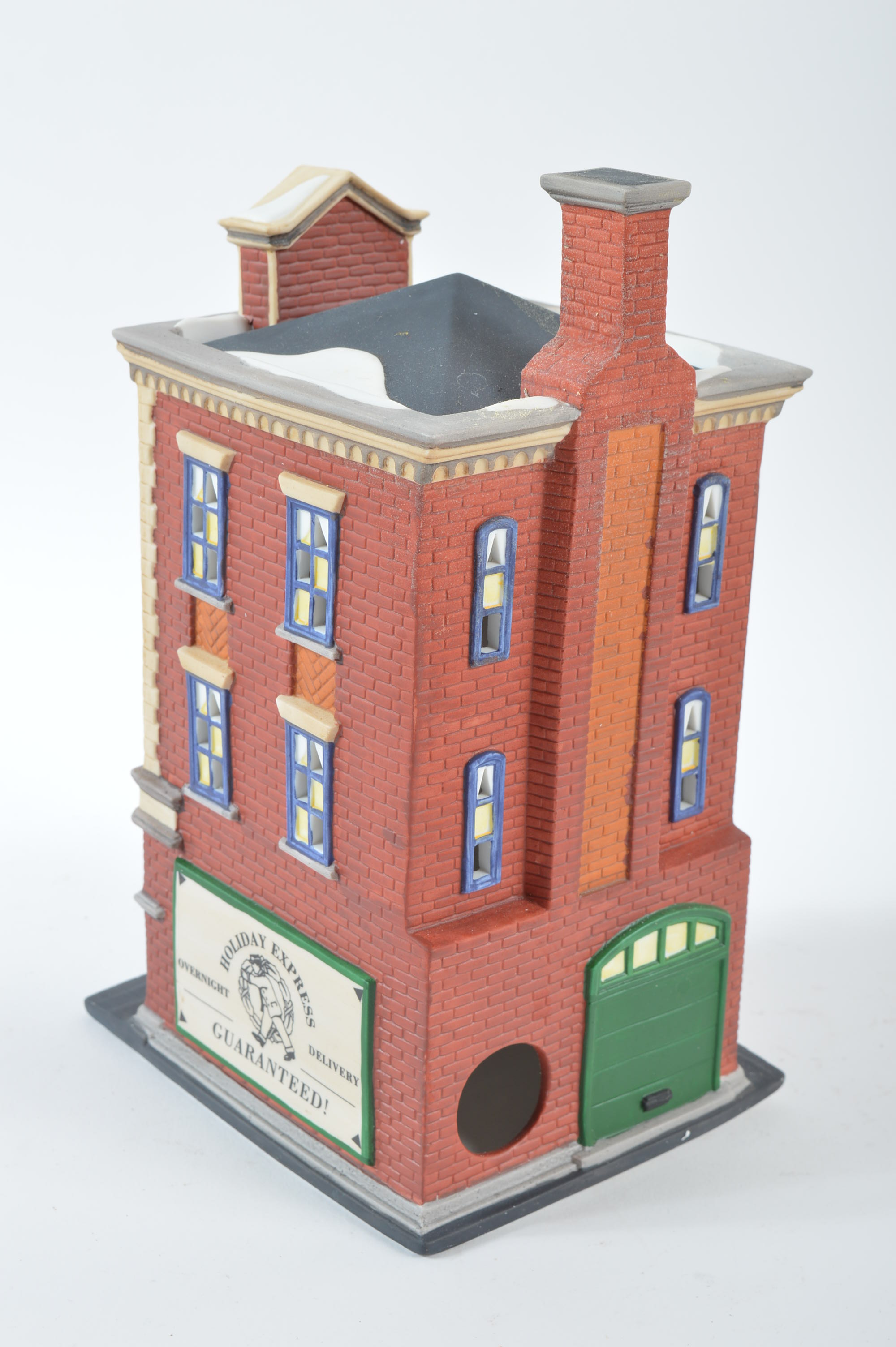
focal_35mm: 60
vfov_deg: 33.4
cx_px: 448
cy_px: 674
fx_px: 2244
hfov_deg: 22.6
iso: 100
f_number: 11
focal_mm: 40
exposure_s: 1/160
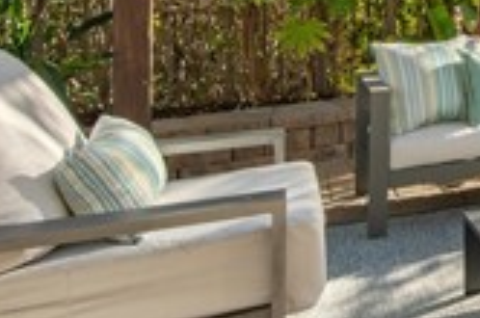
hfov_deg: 28.3
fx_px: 719
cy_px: -32
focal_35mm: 54
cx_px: 668
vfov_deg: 23.4
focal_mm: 14
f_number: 6.3
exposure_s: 1/320
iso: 100
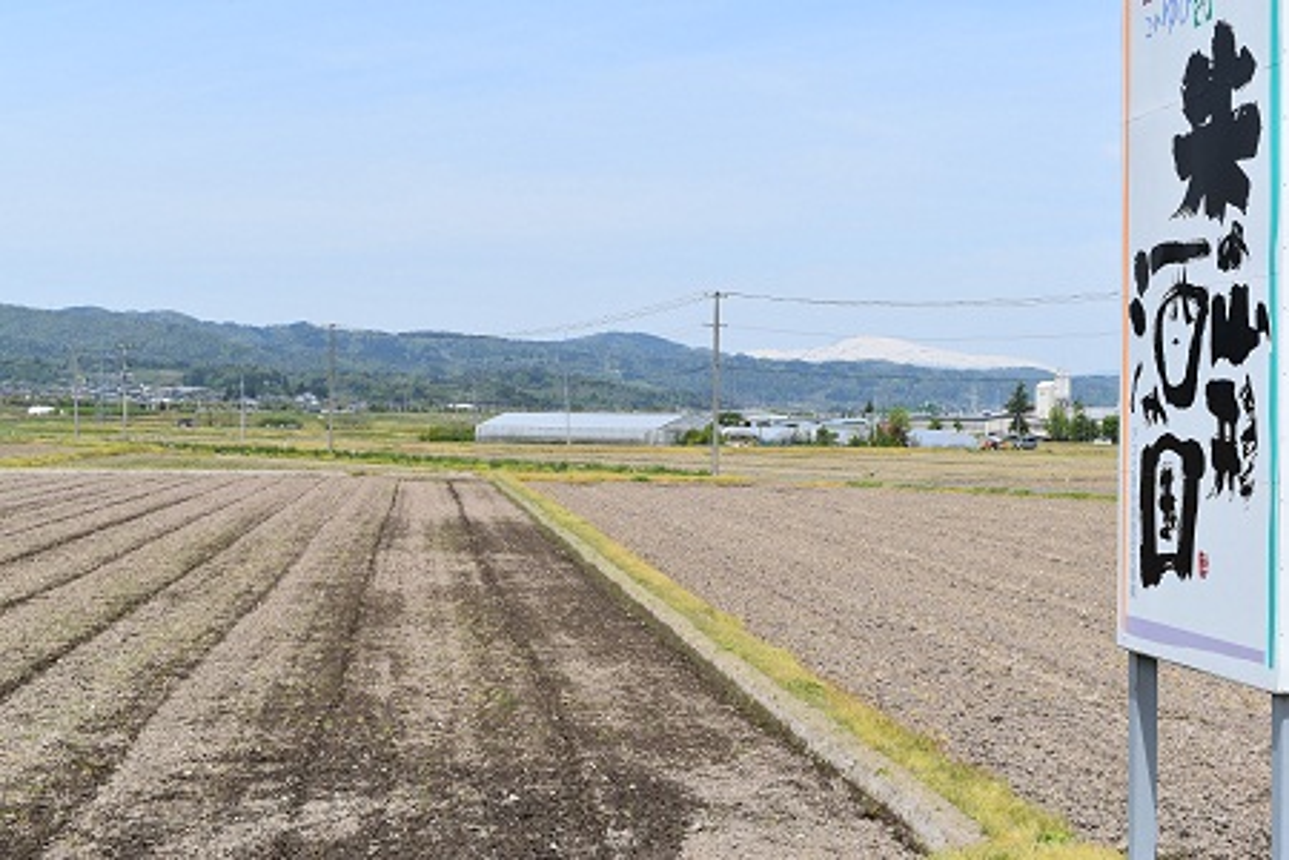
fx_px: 2041
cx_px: 644
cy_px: 430
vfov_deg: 23.8
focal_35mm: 57
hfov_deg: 35.1
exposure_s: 1/400
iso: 200
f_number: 10
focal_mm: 38
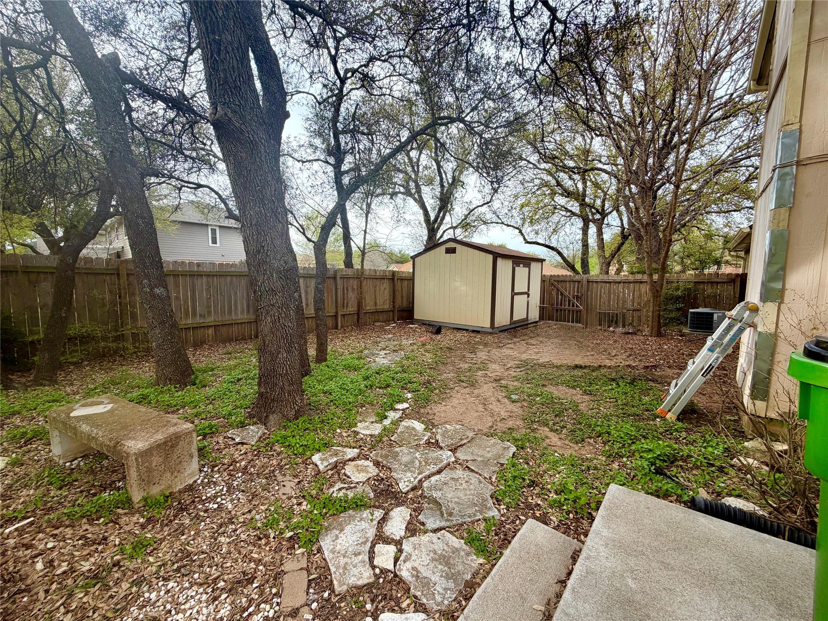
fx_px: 335
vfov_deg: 85.7
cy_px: 310
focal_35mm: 14
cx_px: 414
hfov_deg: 102.1
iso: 40
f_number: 2.2
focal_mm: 2.22
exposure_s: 1/159
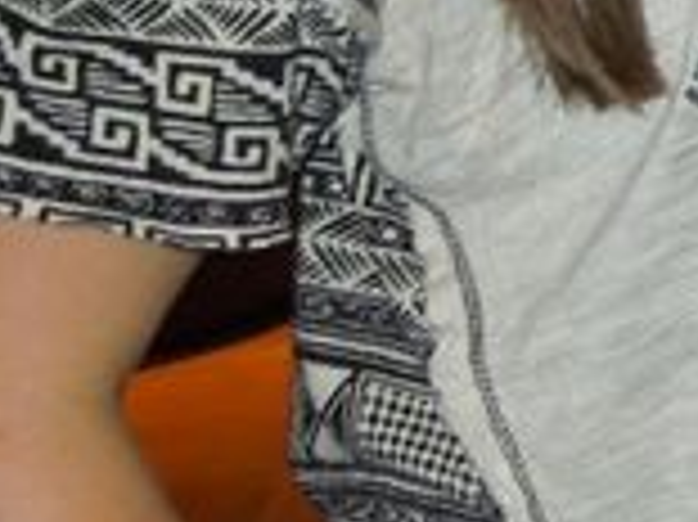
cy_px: -688
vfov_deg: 8.3
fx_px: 3325
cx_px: 1653
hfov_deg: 10.4
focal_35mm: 165
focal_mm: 4.5
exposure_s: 1/30
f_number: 3.3
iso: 200
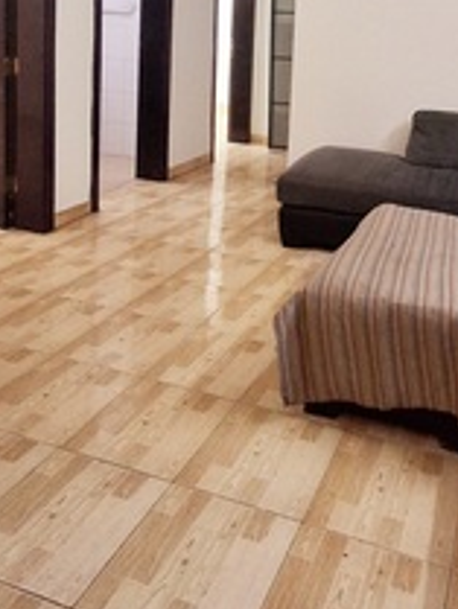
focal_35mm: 35
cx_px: 349
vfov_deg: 47.8
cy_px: 74
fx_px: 617
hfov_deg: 39.5
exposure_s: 1/50
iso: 200
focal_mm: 1.64
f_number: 2.2
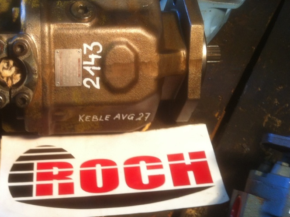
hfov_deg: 35.1
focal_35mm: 54
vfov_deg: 26.9
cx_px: 86
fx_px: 452
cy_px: 80
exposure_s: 1/17
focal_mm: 3.85
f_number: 2.8
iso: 100
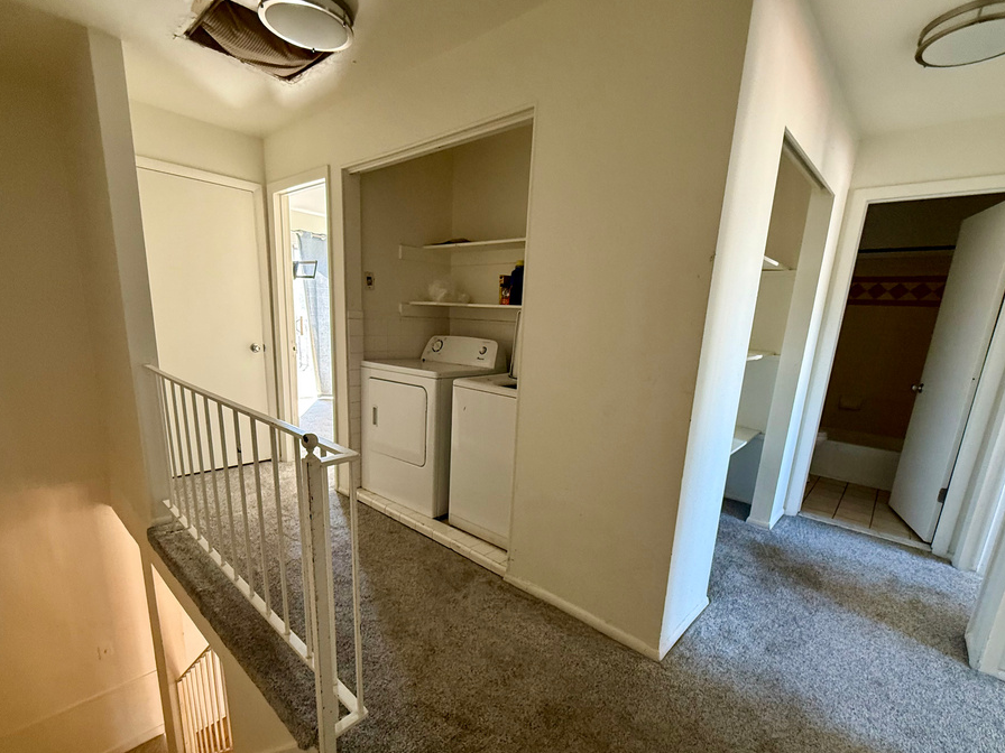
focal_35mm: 16
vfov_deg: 77.8
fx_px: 465
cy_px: 424
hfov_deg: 94.5
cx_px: 497
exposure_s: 1/65
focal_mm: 2.22
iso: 400
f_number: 2.2
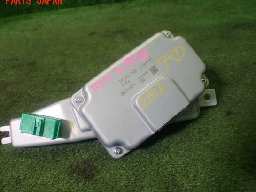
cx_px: 118
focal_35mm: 33
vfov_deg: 42.9
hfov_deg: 55.3
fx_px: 244
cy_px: 101
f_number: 2.3
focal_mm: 5.4
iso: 100
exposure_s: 1/125
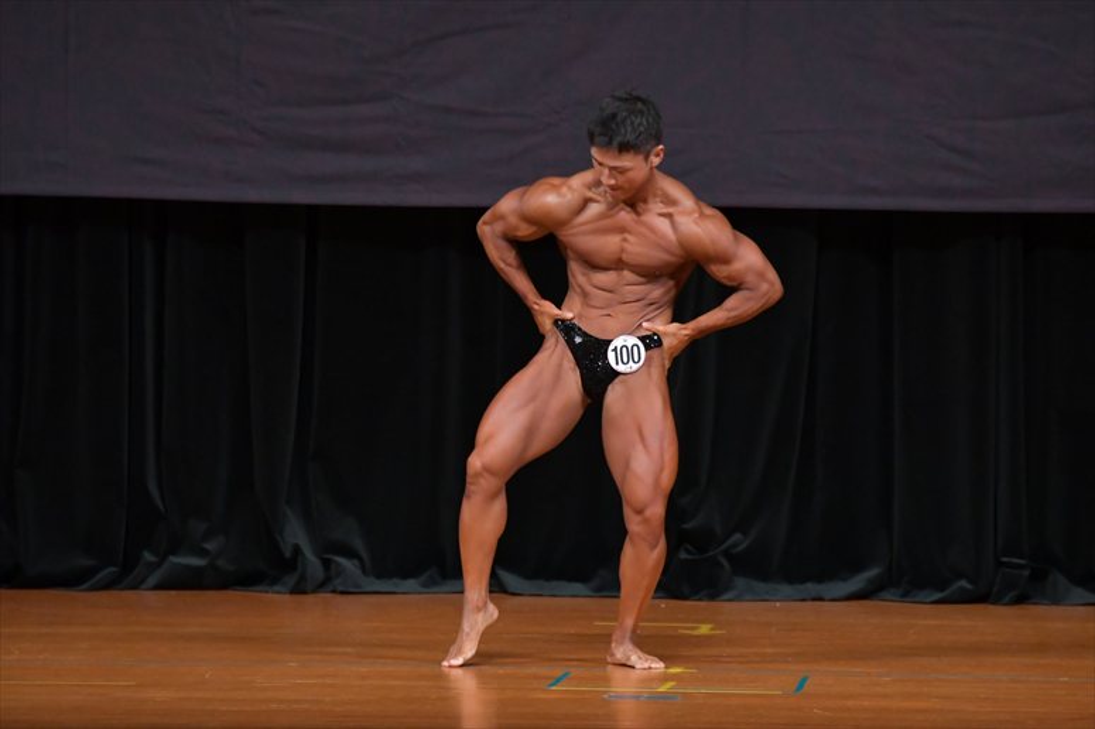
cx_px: 548
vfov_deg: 4.6
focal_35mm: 300
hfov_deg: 6.9
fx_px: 9121
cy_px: 364
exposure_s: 1/400
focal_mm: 200
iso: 4000
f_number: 5.6
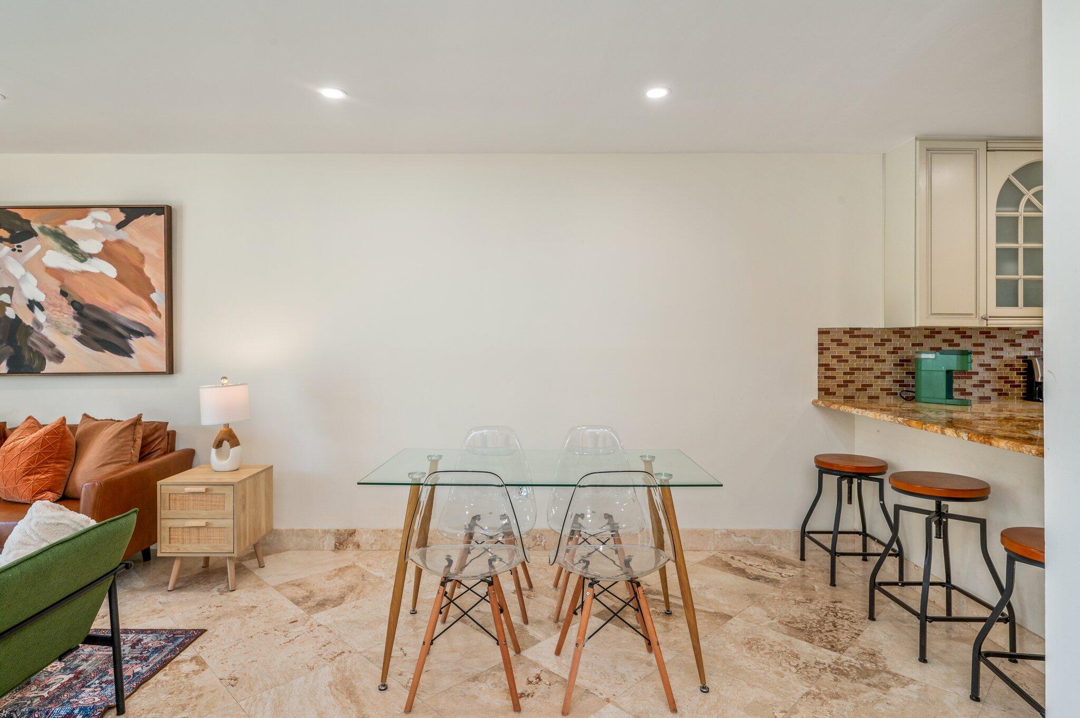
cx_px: 540
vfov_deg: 64.5
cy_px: 359
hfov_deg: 87.0
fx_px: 570
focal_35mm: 19
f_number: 9
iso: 200
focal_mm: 19
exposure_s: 1/30
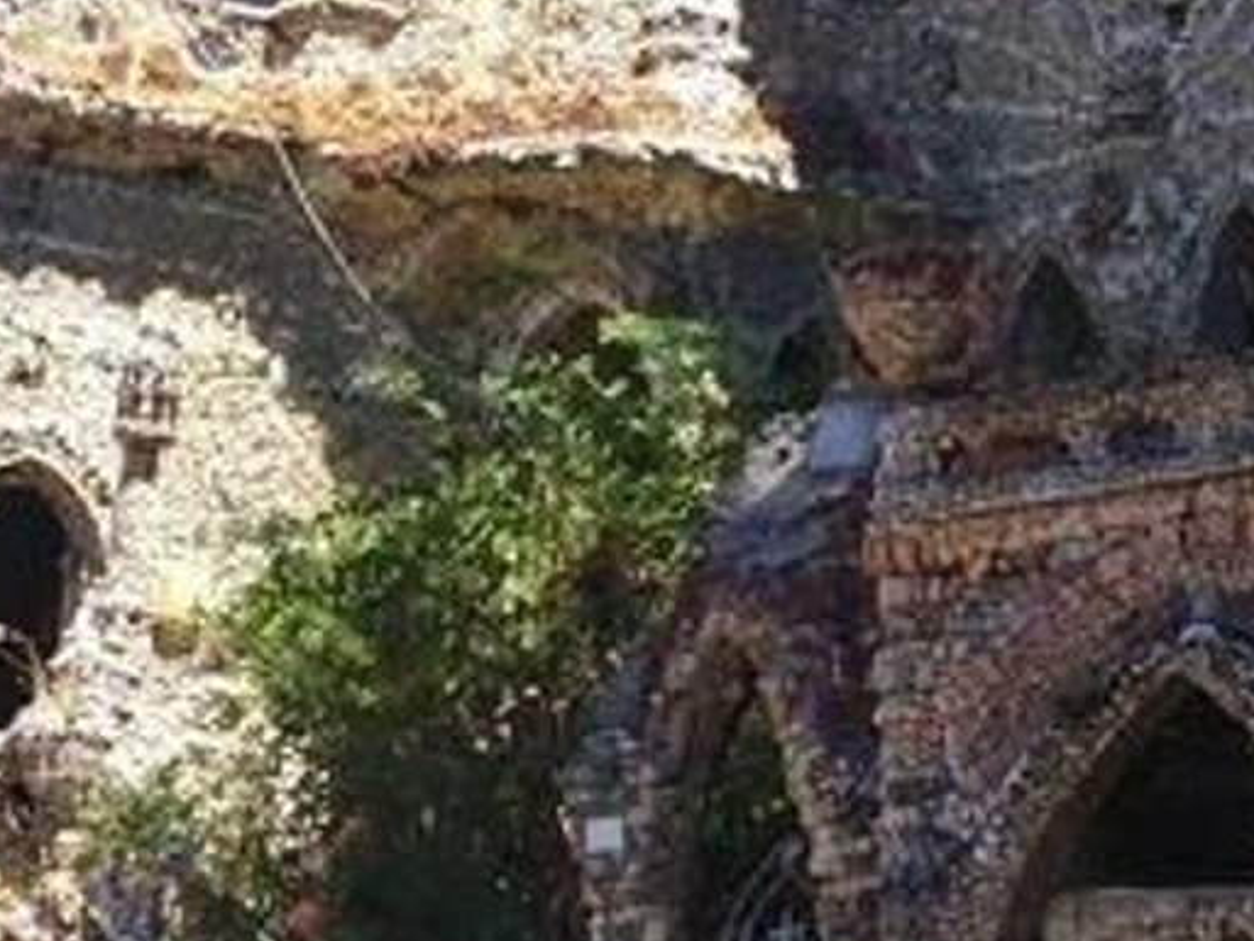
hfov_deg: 19.1
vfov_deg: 14.1
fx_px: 3732
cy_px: -26
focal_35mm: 103
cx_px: 753
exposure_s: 1/691
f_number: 2.4
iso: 50
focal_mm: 4.12
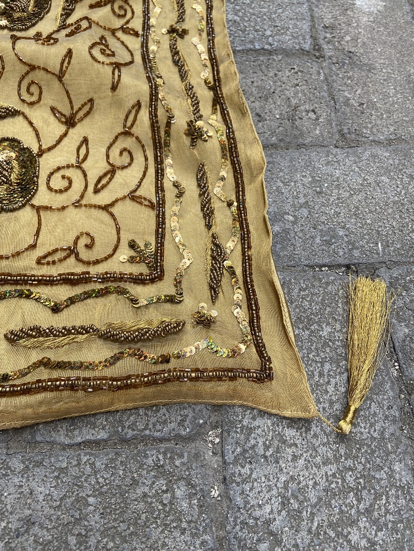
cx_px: 207
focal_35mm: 26
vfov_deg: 67.3
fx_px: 415
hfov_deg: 53.1
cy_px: 276
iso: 32
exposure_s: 1/122
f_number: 1.8
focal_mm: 4.25
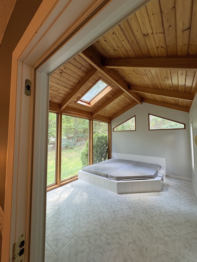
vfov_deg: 102.1
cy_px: 131
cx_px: 98
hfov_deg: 85.7
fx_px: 106
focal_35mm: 14
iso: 250
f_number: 2.2
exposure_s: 1/65
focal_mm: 2.22
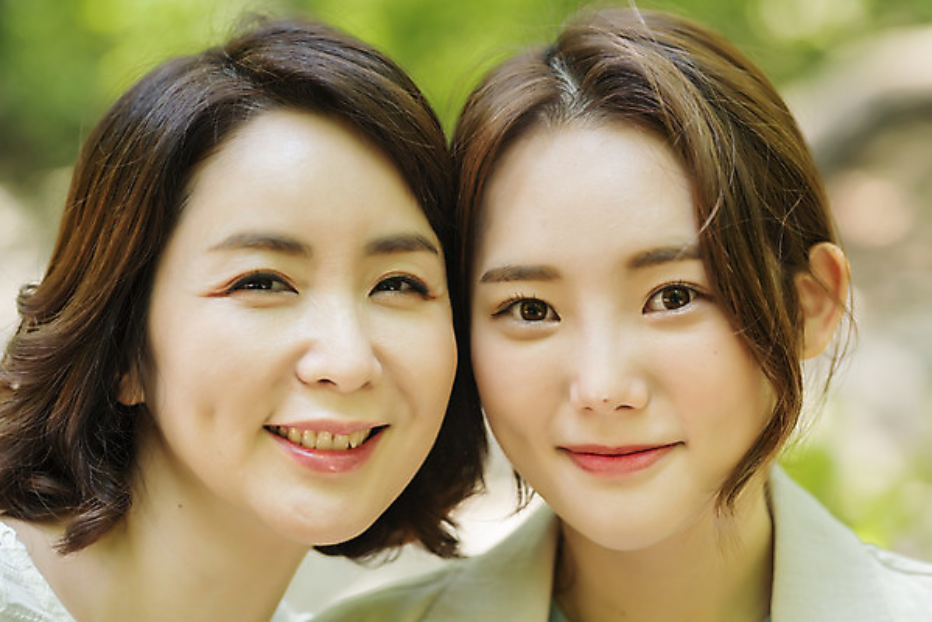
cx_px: 466
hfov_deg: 23.9
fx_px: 2202
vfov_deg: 16.1
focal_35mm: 85
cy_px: 311
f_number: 2.5
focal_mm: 85
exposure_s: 1/320
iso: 320
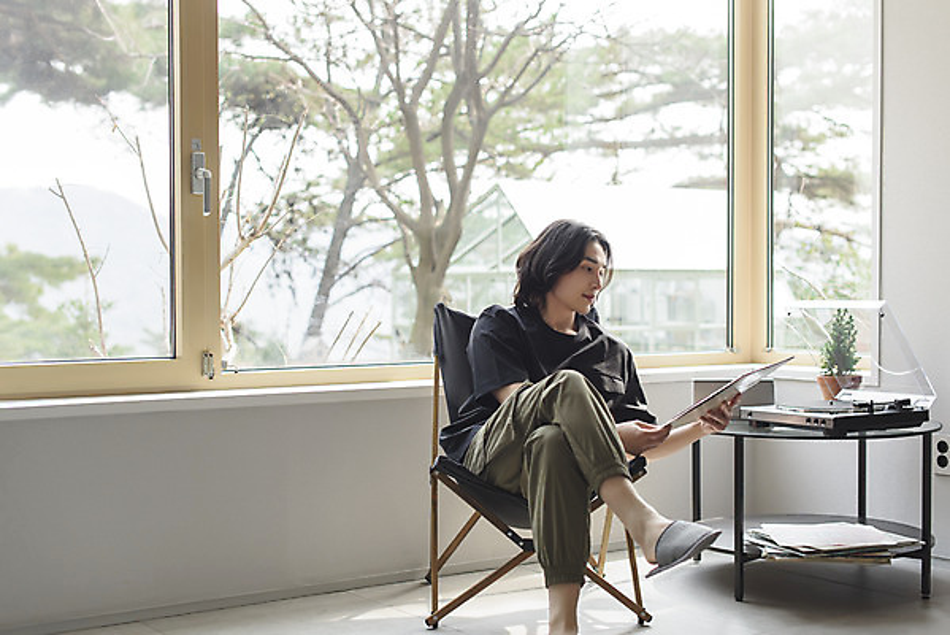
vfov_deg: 27.0
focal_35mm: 50
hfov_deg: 39.6
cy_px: 318
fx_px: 1320
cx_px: 475
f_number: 2.8
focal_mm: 50
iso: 500
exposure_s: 1/500
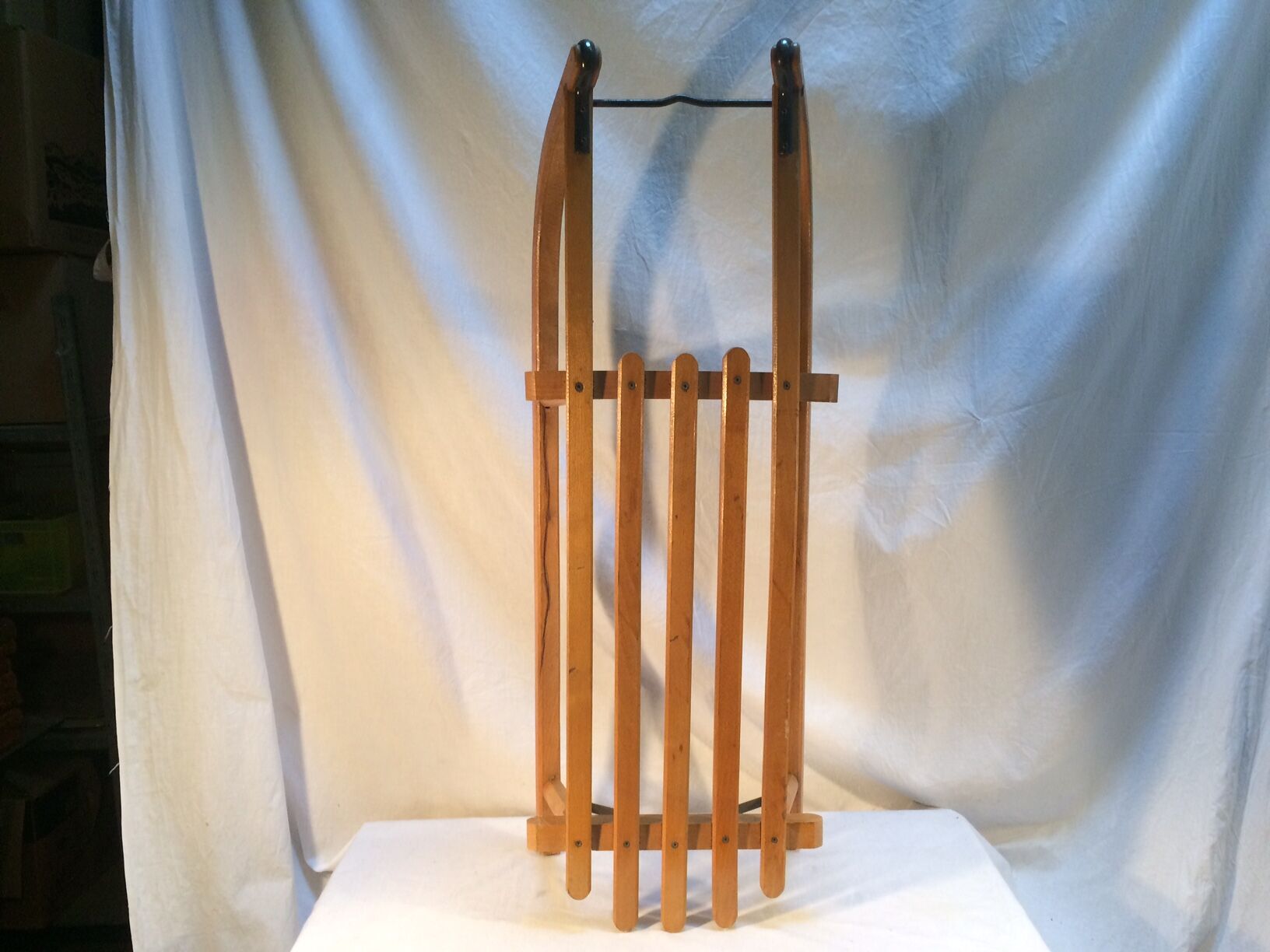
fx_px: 1064
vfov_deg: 48.2
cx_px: 635
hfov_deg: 61.7
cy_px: 476
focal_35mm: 29
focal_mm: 4.15
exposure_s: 1/33
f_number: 2.2
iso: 80
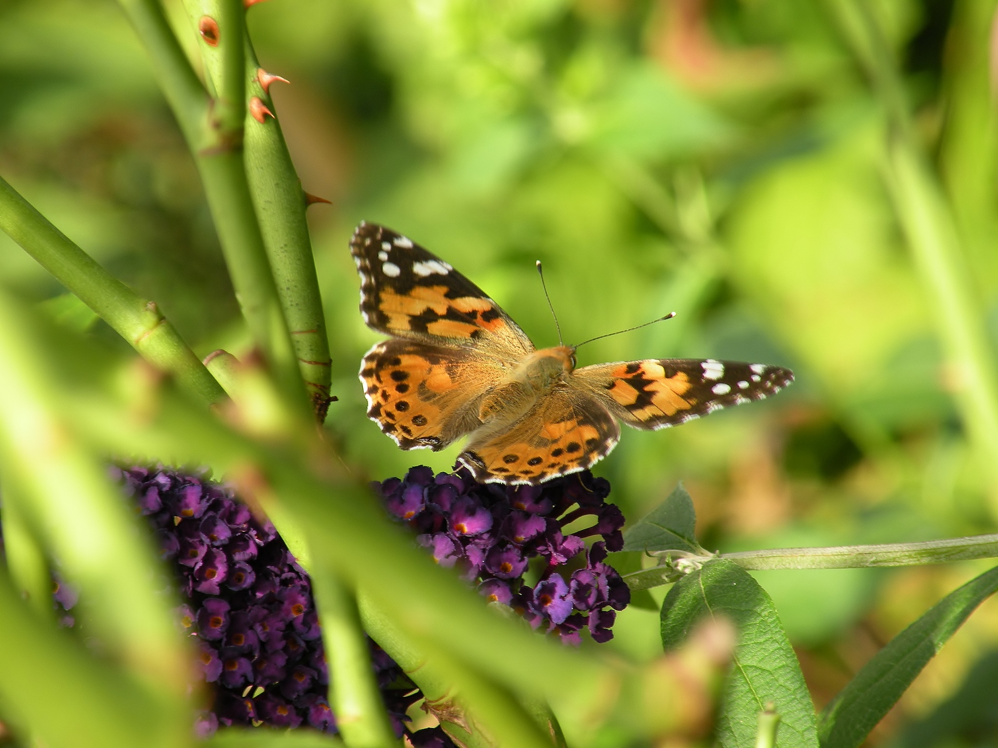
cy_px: 374
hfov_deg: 6.9
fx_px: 8246
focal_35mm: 286
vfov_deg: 5.2
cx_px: 499
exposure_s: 1/142
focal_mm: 50.7
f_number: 4.5
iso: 64
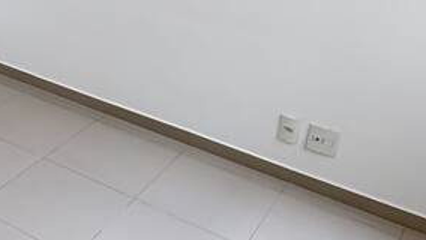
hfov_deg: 34.2
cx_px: 51
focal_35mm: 58
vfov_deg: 20.0
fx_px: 655
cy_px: -6
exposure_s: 1/99
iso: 80
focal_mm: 2.22
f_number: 2.2
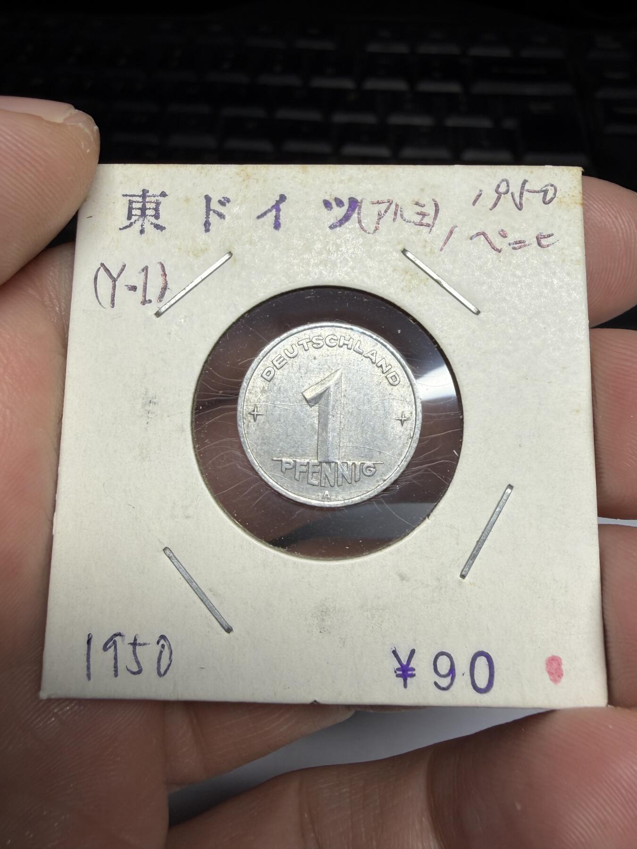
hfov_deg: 53.1
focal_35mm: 26
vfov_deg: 67.3
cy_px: 424
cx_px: 318
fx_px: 638
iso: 40
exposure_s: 1/150
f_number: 2.2
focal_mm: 2.22
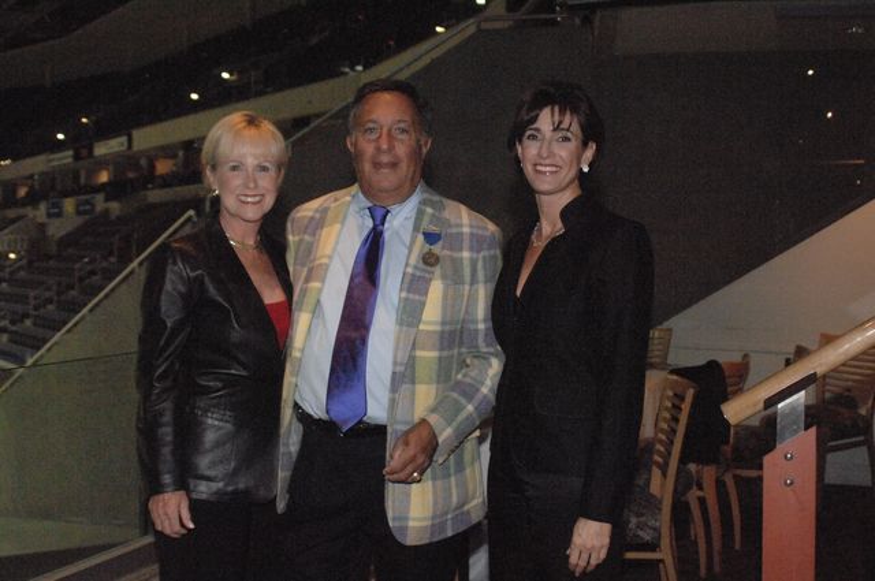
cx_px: 438
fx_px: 1020
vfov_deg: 31.8
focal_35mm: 42
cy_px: 290
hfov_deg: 46.5
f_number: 4.5
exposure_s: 1/160
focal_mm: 28
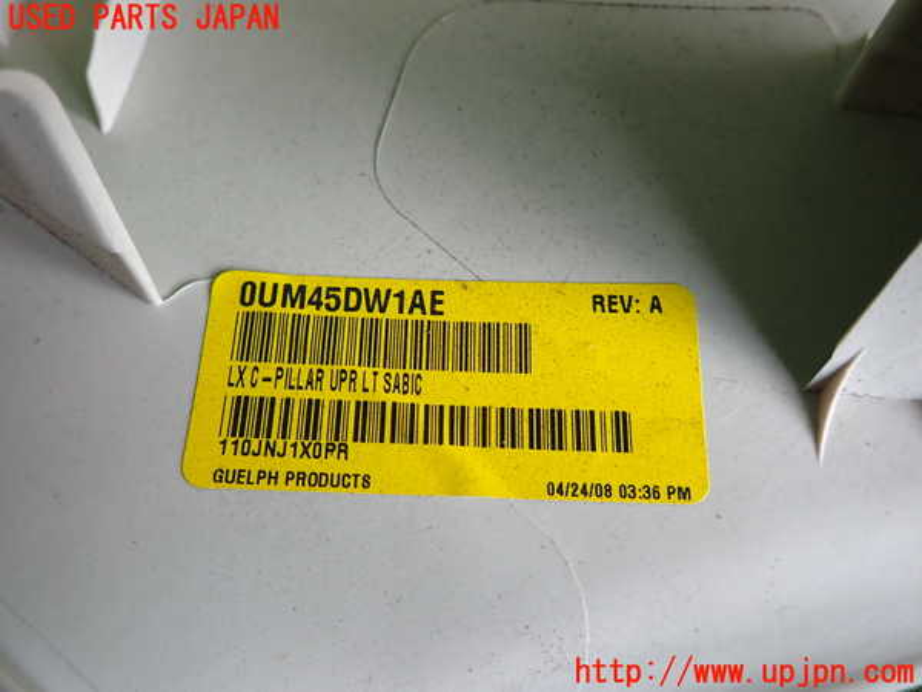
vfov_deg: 54.9
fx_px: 666
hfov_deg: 69.4
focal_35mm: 25
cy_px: 346
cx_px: 461
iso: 200
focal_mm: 4.5
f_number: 2
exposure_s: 1/125
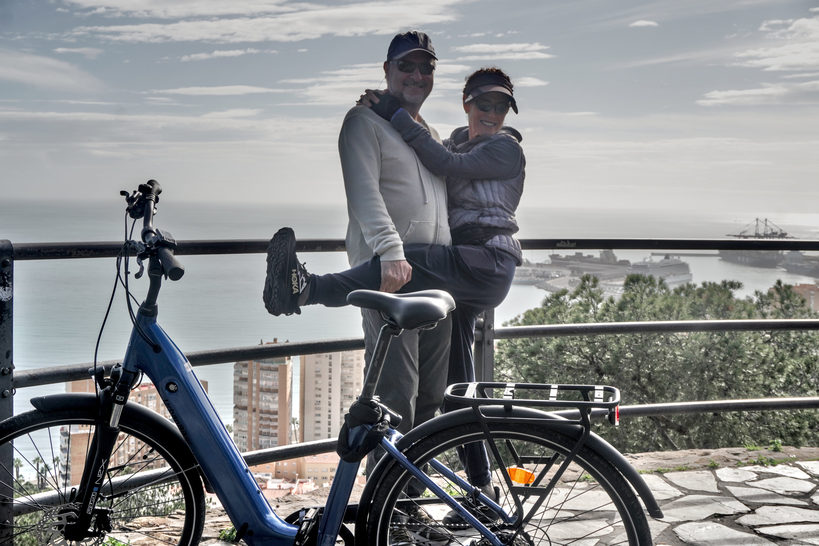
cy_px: 273
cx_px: 410
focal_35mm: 46
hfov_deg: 42.3
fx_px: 1058
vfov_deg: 28.9
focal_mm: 31
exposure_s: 1/200
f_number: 9
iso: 100
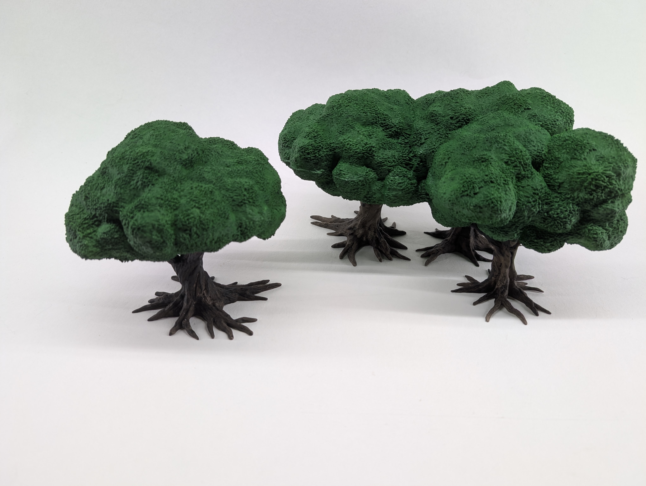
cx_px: 323
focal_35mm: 24
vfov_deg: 56.9
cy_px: 243
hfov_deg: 71.5
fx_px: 449
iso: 20
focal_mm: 6.9
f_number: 1.68
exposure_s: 1/51.9
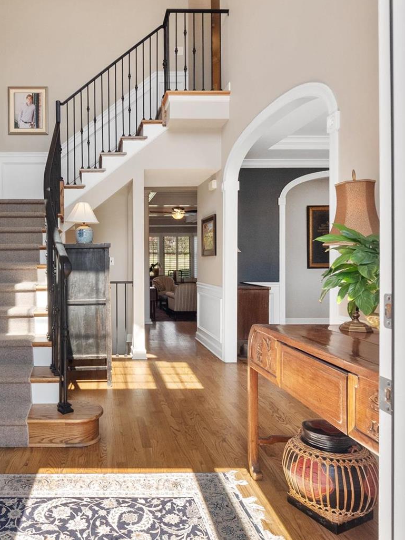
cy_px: 260
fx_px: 374
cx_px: 115
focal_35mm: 24
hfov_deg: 54.9
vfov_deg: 71.6
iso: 400
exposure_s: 1/60
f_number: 8
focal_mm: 8
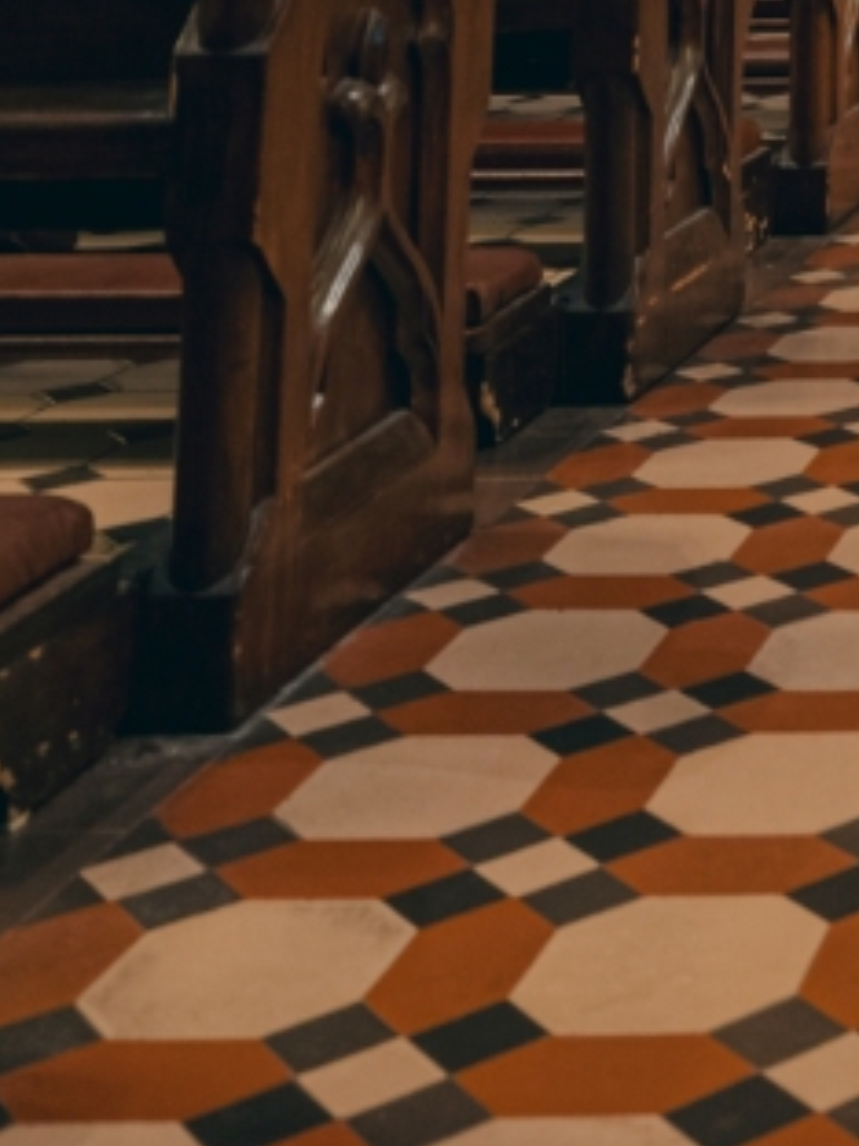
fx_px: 2548
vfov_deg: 21.6
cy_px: -518
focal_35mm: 77
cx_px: 1434
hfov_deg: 16.7
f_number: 4
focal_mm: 20
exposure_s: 1/6
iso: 800
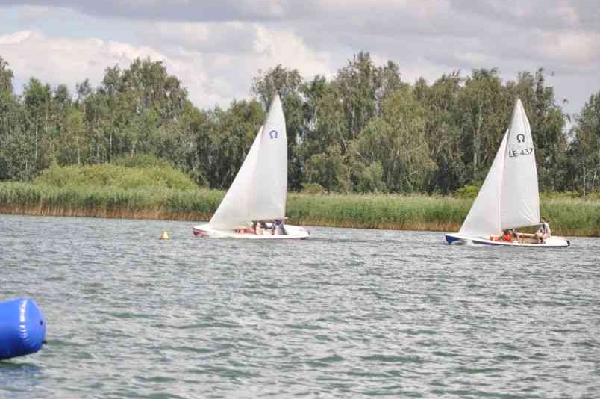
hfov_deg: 10.3
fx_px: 3340
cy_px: 189
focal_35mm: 201
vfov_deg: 6.8
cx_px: 221
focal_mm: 105
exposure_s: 1/1500
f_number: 5.6
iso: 400
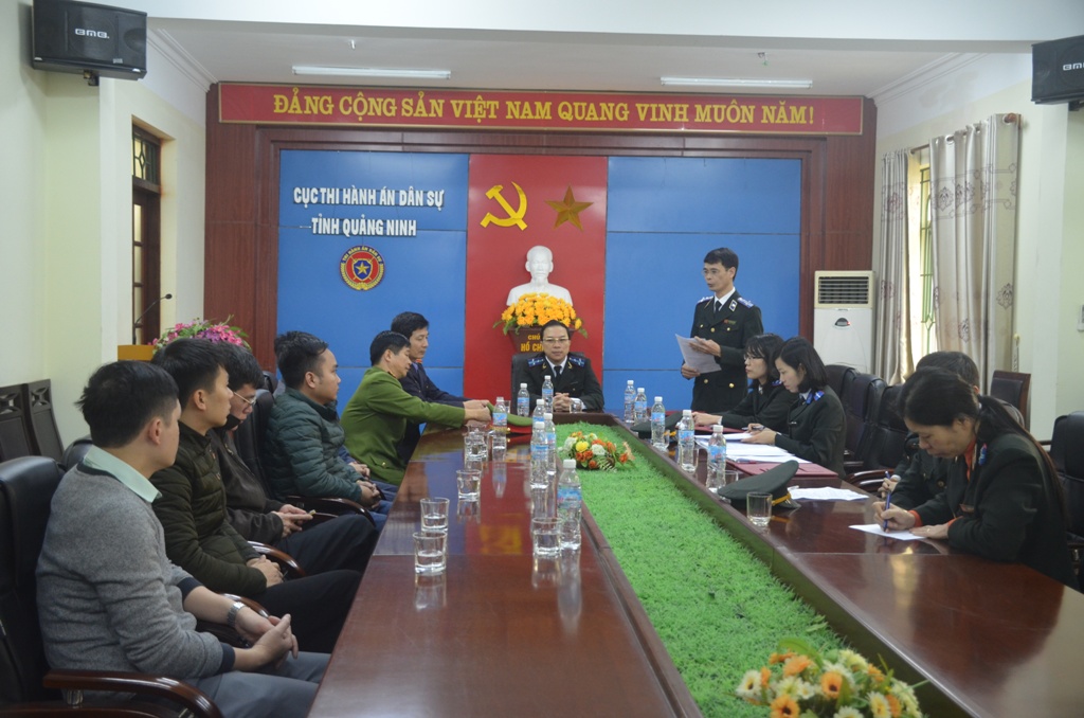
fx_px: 1172
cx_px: 542
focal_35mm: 39
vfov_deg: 34.1
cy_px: 359
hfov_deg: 49.6
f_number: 3.8
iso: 1000
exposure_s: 1/50
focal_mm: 26
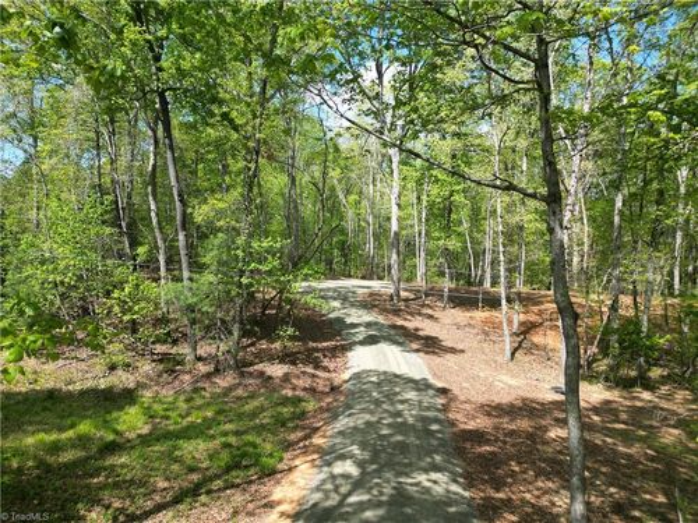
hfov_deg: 71.6
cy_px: 262
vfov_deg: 56.8
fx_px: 484
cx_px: 349
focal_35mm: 24
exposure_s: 1/1250
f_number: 1.7
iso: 110
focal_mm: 6.72
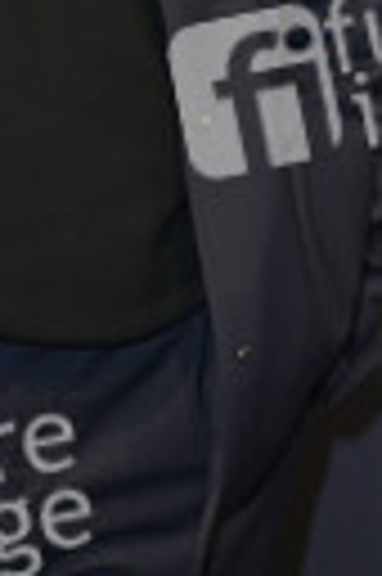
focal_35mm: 243
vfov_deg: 8.4
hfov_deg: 5.6
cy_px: -153
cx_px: -9
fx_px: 3878
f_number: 6.3
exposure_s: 1/250
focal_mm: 78
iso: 500
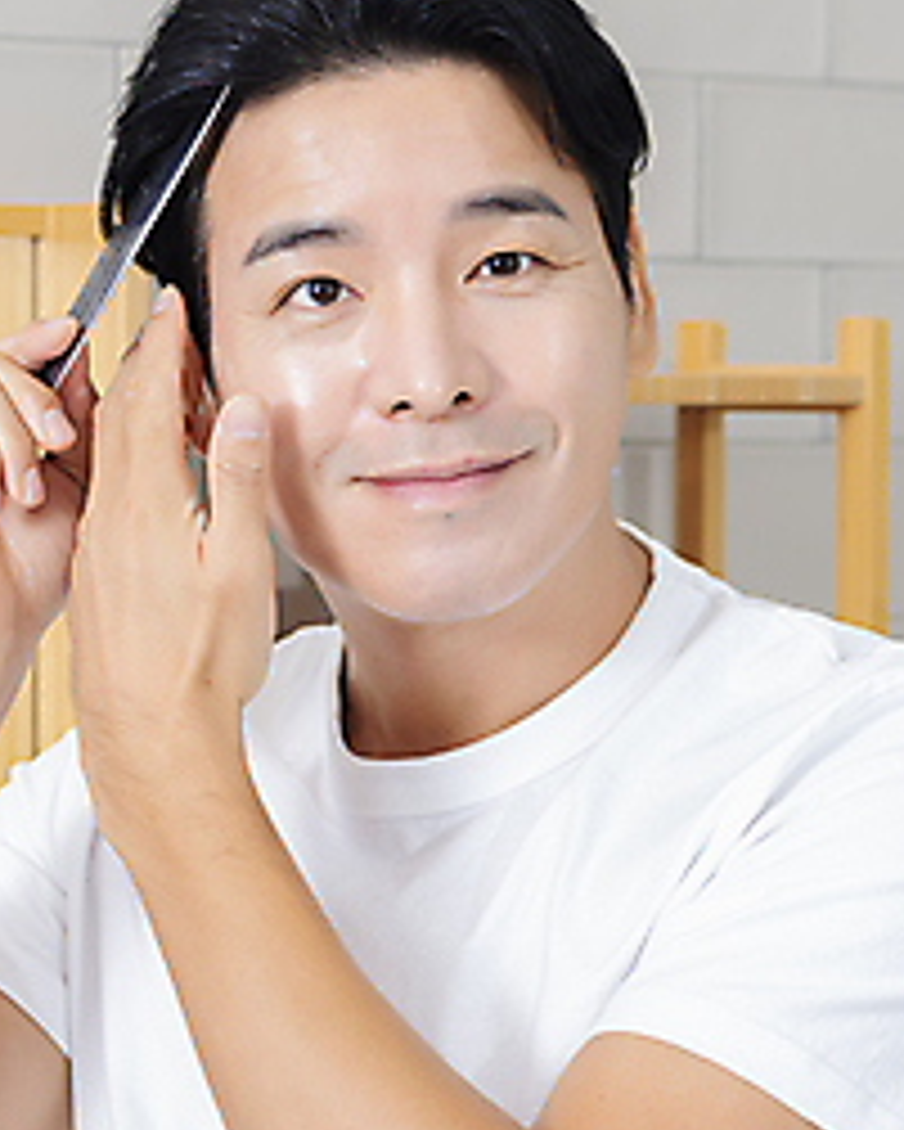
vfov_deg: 12.3
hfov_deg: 9.8
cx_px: 450
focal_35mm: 157
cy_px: 635
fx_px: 5247
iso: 100
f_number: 5
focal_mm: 70
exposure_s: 1/100
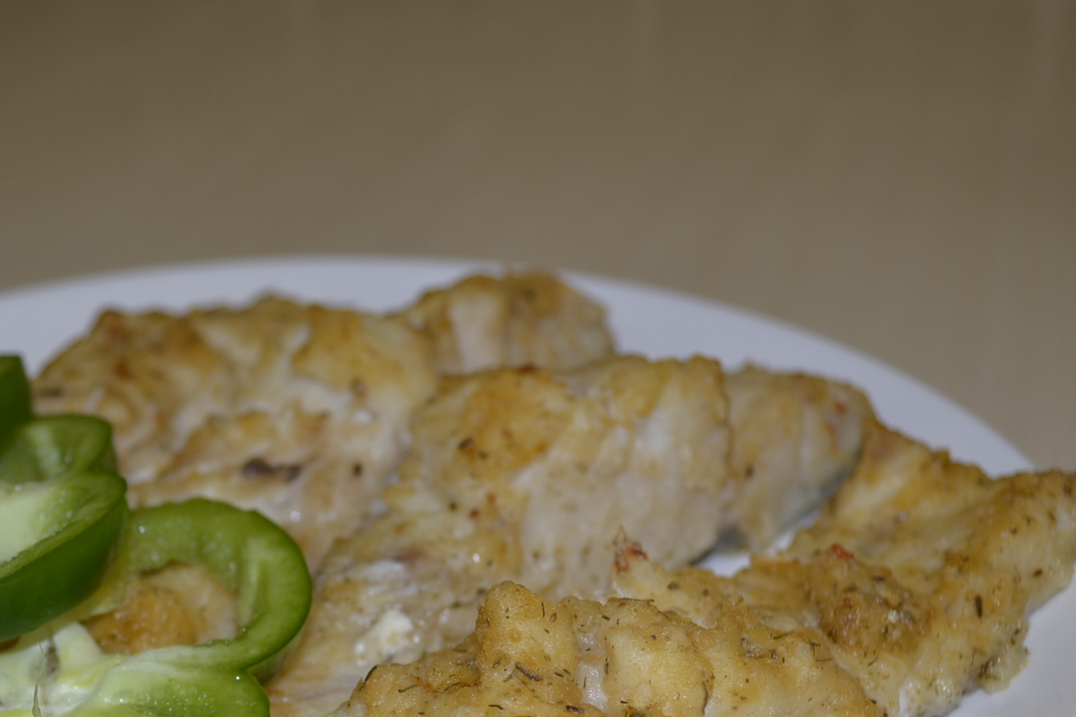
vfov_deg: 23.4
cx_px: 313
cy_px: 586
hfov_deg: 34.5
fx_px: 1703
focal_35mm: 57
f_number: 4
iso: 125
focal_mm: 22
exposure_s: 1/30
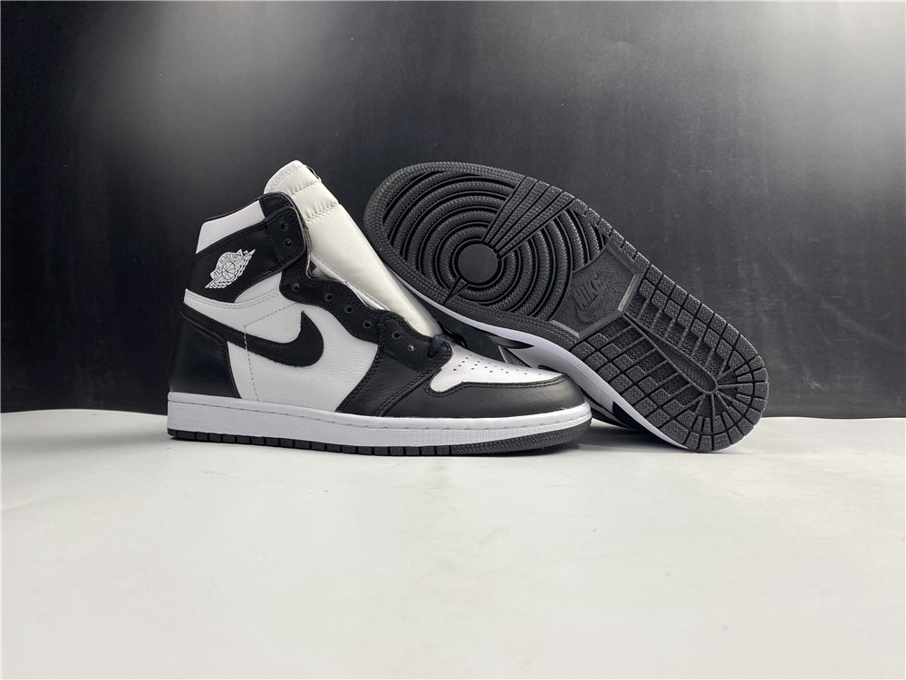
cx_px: 453
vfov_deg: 53.1
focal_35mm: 26
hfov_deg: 67.3
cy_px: 340
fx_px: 680
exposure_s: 1/100
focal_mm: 4.25
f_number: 1.8
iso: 64
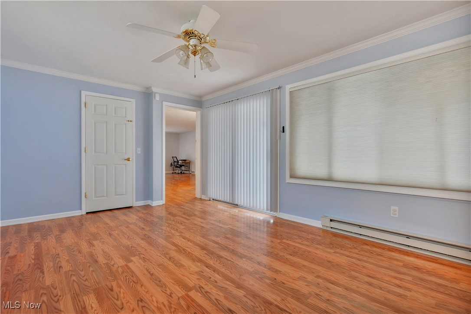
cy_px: 157
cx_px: 236
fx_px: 209
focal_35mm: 16
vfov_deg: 73.7
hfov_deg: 96.7
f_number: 4
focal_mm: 16
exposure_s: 1/40
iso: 400
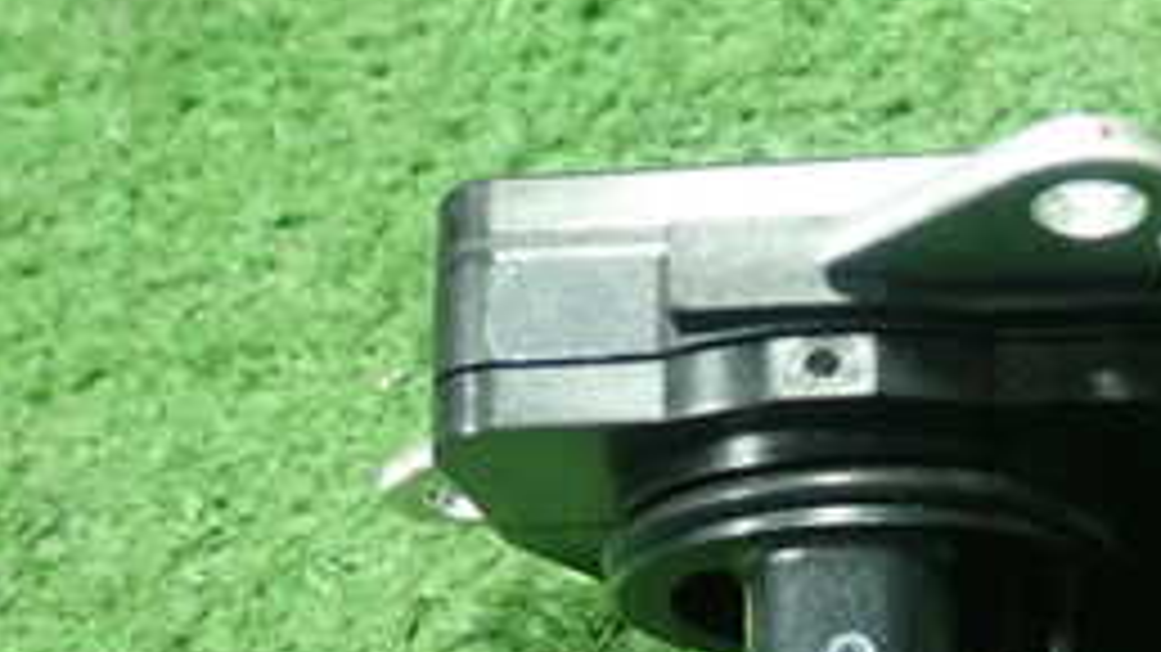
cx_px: 1120
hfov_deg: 26.6
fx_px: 2339
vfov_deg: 15.2
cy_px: 832
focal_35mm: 76
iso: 640
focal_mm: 5.5
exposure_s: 1/125
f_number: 2.3
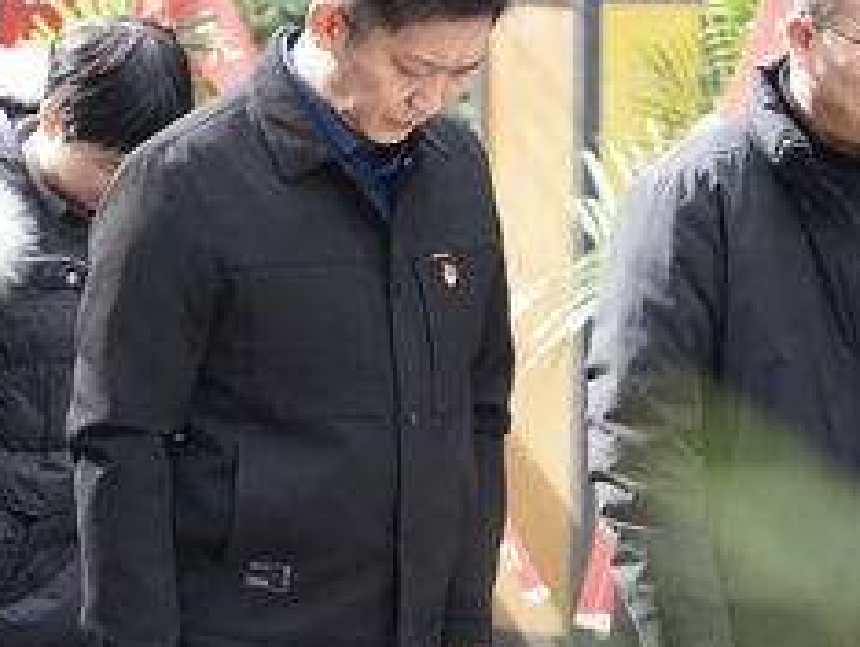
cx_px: 356
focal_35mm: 230
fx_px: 5720
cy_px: 469
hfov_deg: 8.6
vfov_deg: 6.5
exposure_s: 1/200
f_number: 2.8
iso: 100
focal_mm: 70
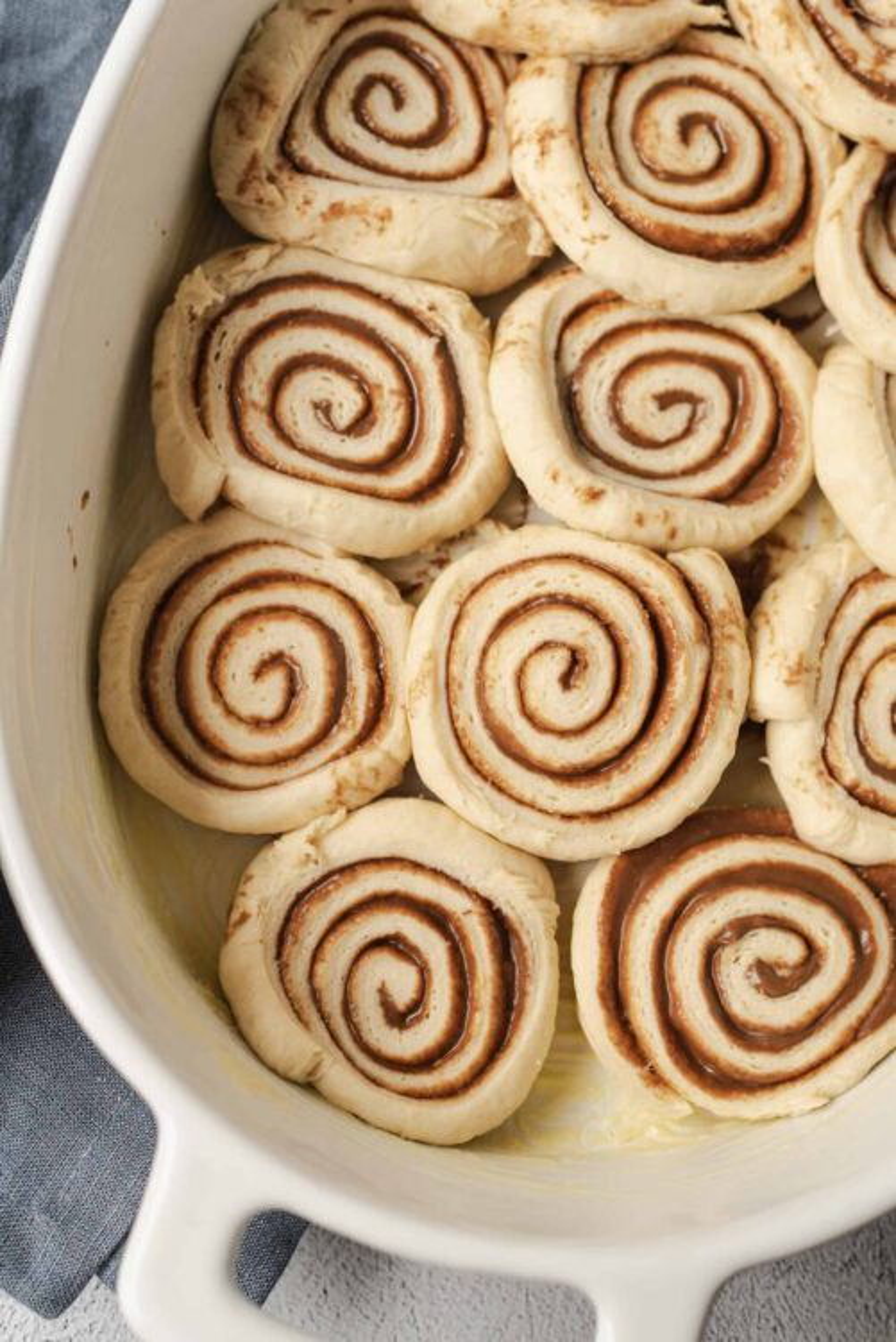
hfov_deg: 27.0
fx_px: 1864
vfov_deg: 39.6
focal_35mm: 50
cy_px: 671
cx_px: 448
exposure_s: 1/50
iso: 400
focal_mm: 50
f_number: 4.5
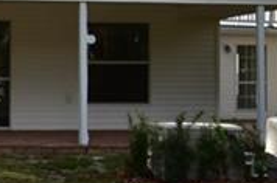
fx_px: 764
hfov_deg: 19.5
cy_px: 62
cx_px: -47
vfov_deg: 13.7
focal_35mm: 99
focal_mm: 11.5
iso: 200
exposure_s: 1/250
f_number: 10
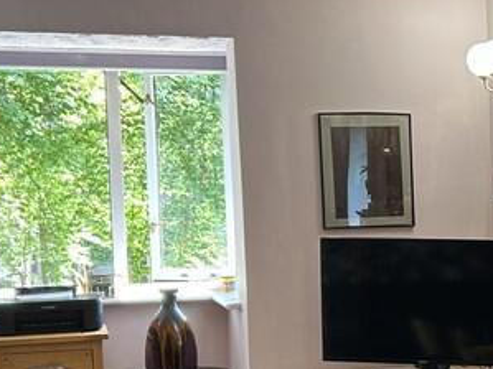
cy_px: 300
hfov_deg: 20.2
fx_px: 1267
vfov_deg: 16.5
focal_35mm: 89
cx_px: 635
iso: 80
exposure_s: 1/100
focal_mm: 5.7
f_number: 1.5
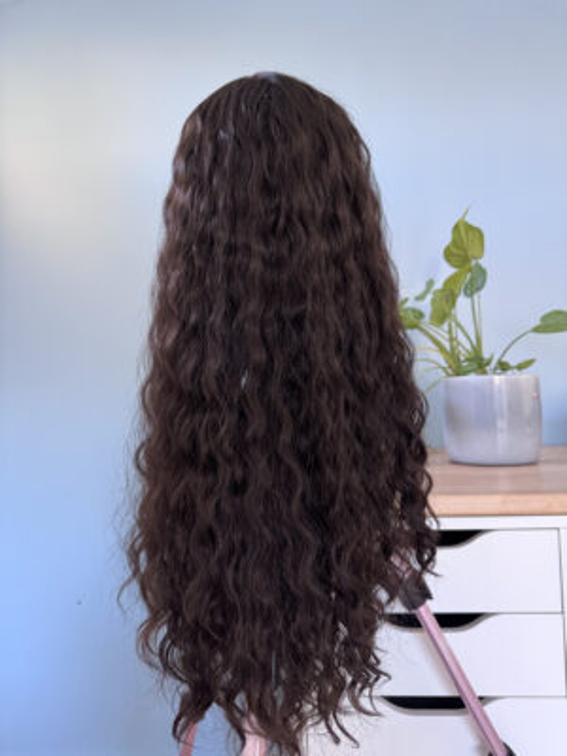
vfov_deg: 71.6
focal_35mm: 24
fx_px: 524
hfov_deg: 56.8
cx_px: 284
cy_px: 378
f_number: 1.78
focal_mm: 6.76
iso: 320
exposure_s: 1/60
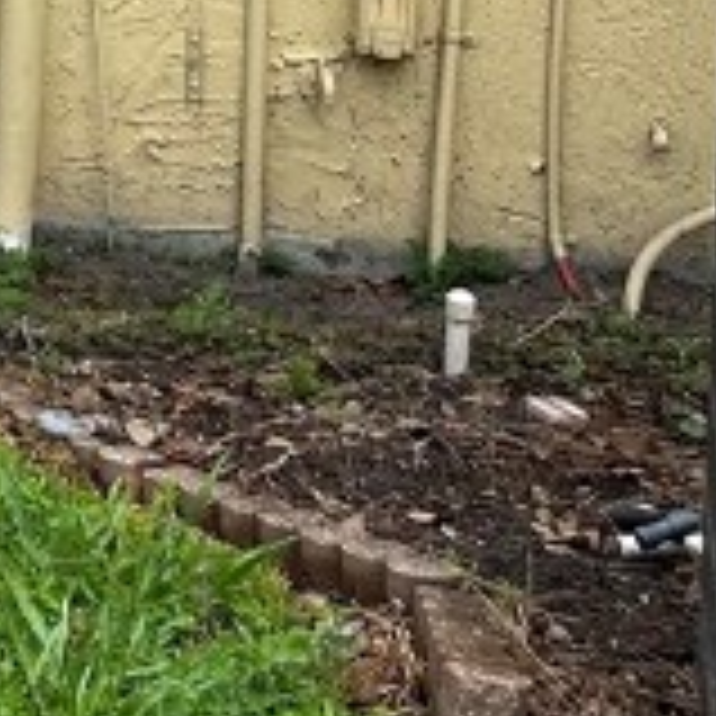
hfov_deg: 10.8
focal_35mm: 137
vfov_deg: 11.9
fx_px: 3206
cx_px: -1000
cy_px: -486
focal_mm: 6.86
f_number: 1.78
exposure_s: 1/1050
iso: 80
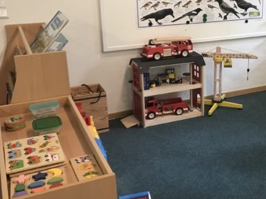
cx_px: 244
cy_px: 72
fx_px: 407
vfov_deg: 27.4
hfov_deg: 34.0
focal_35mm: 53
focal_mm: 3.99
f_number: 1.8
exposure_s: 1/17
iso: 40
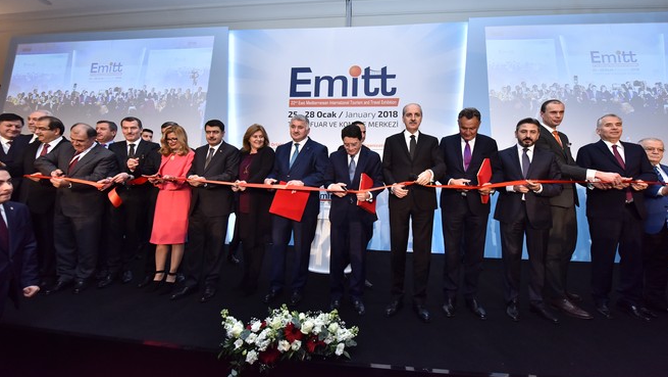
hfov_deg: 103.0
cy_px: 156
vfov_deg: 70.1
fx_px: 266
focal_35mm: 15
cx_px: 340
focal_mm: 14
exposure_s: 1/160
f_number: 5.6
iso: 1250
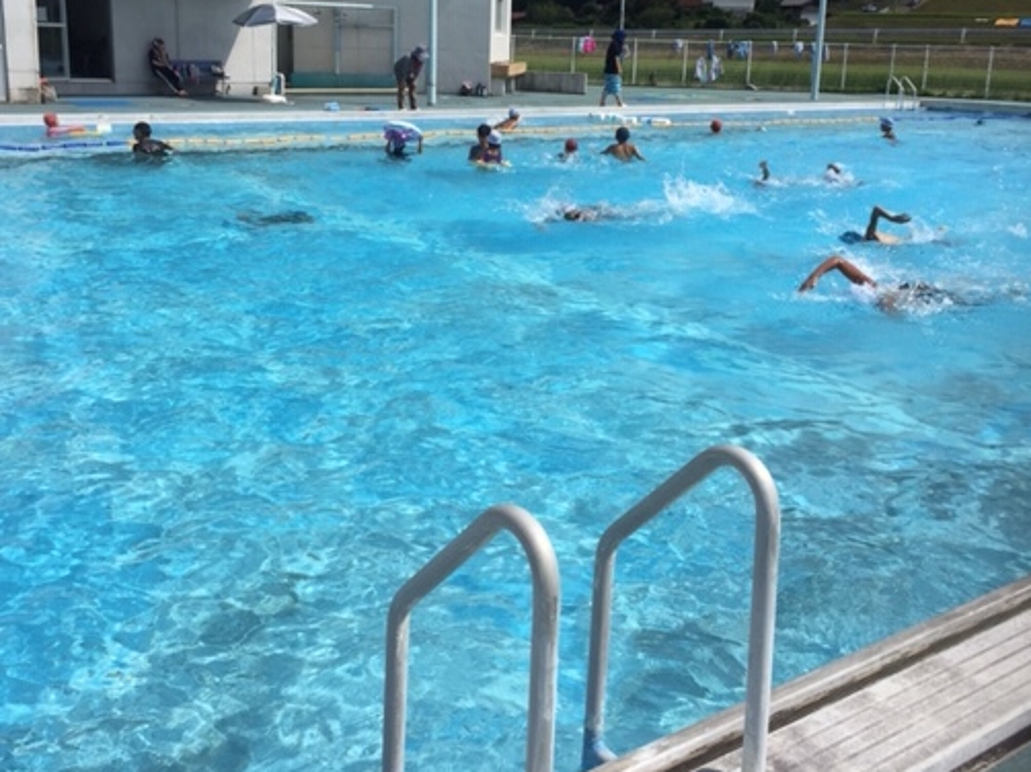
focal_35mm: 37
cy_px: 298
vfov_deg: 38.4
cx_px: 460
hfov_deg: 50.1
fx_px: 1101
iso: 32
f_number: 2.2
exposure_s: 1/3968
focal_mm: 4.15
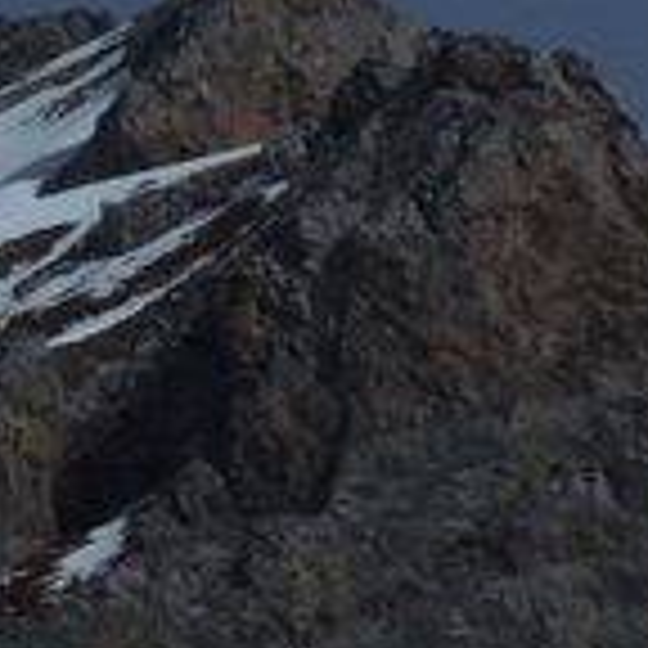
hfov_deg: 4.6
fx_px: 7879
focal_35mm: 372
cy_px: 585
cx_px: -796
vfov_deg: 4.7
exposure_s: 1/2000
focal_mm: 13.6
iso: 100
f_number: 5.6
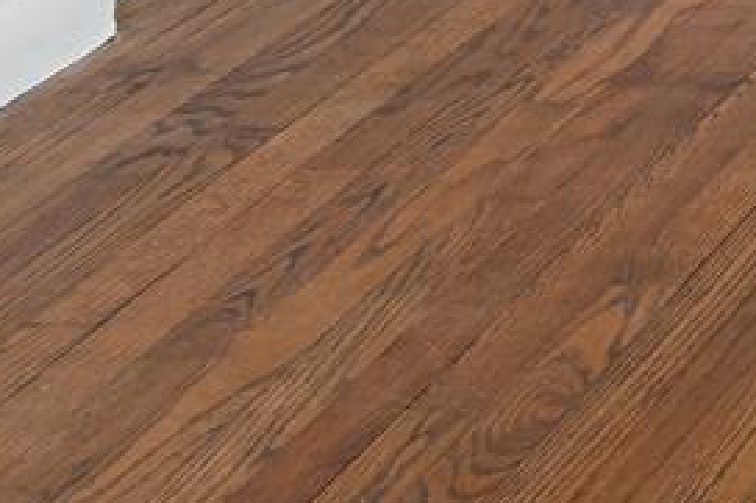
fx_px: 2518
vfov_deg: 9.1
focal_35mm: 120
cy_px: -1037
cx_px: 1984
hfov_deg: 12.2
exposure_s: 1.3
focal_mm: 17
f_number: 11
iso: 800
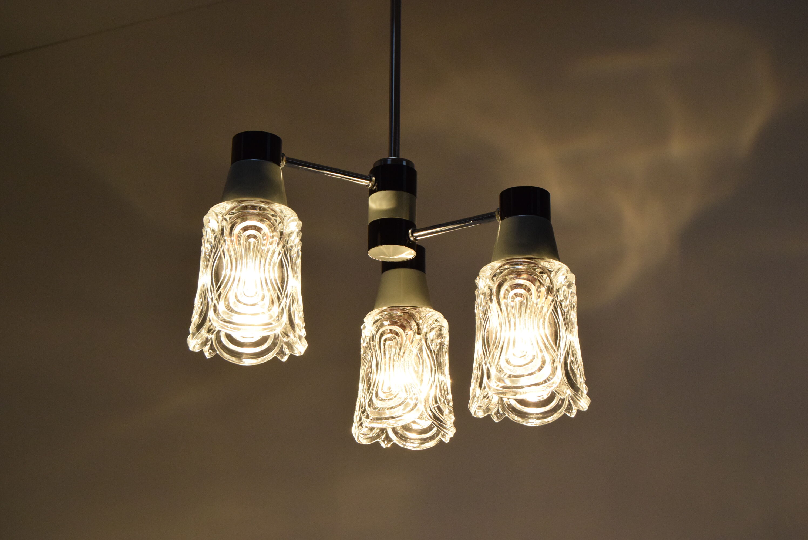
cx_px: 404
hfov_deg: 29.8
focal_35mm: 68
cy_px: 270
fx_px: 1516
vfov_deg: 20.2
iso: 1600
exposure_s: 1/250
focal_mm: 45
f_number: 8
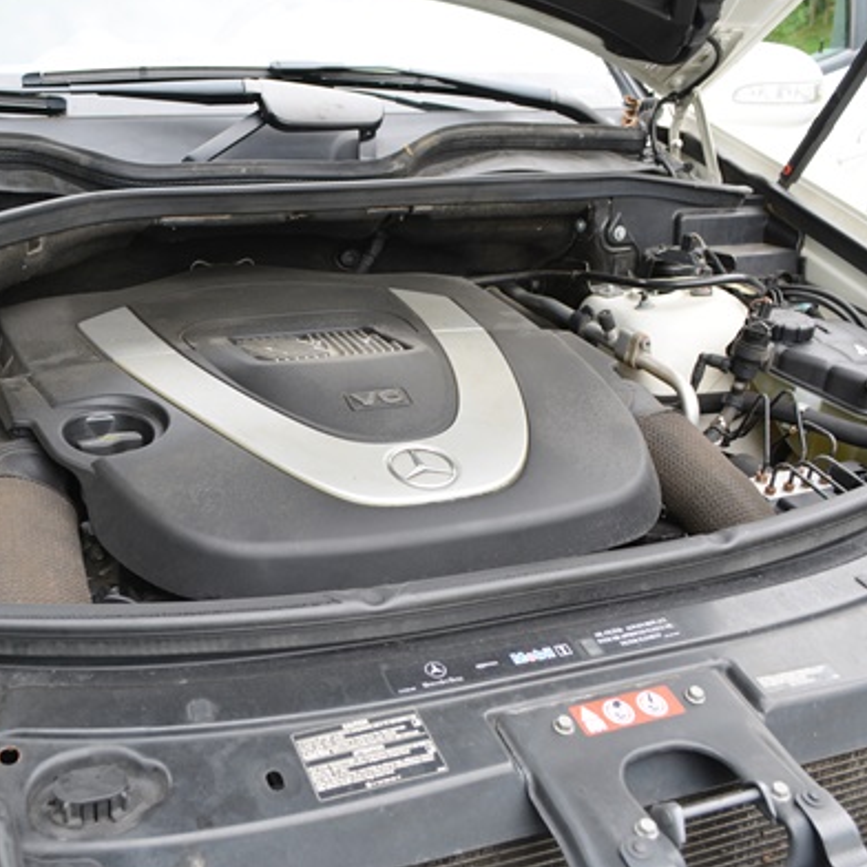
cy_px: 427
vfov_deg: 42.8
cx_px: 294
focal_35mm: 39
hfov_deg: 42.3
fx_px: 1105
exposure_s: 1/125
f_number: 5.6
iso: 360
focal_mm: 20
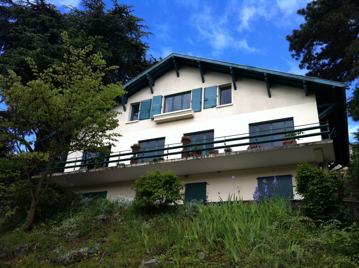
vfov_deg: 40.6
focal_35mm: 35
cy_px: 134
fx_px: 362
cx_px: 180
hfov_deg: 52.7
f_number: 2.8
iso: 80
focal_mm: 3.85
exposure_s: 1/569
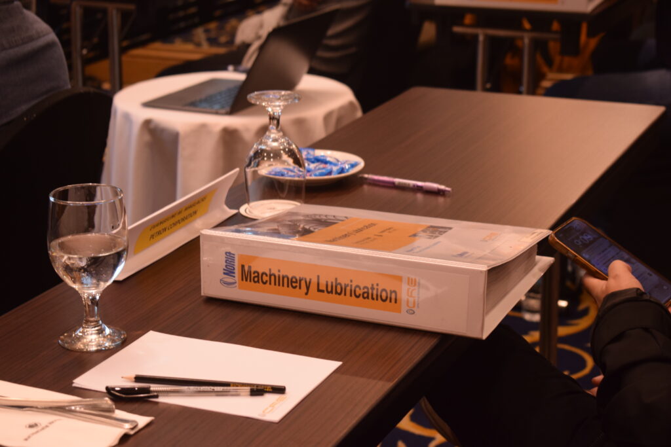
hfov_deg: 24.6
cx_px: 336
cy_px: 224
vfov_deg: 16.6
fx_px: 1538
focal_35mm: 82
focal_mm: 55
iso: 640
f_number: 5.6
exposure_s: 1/6
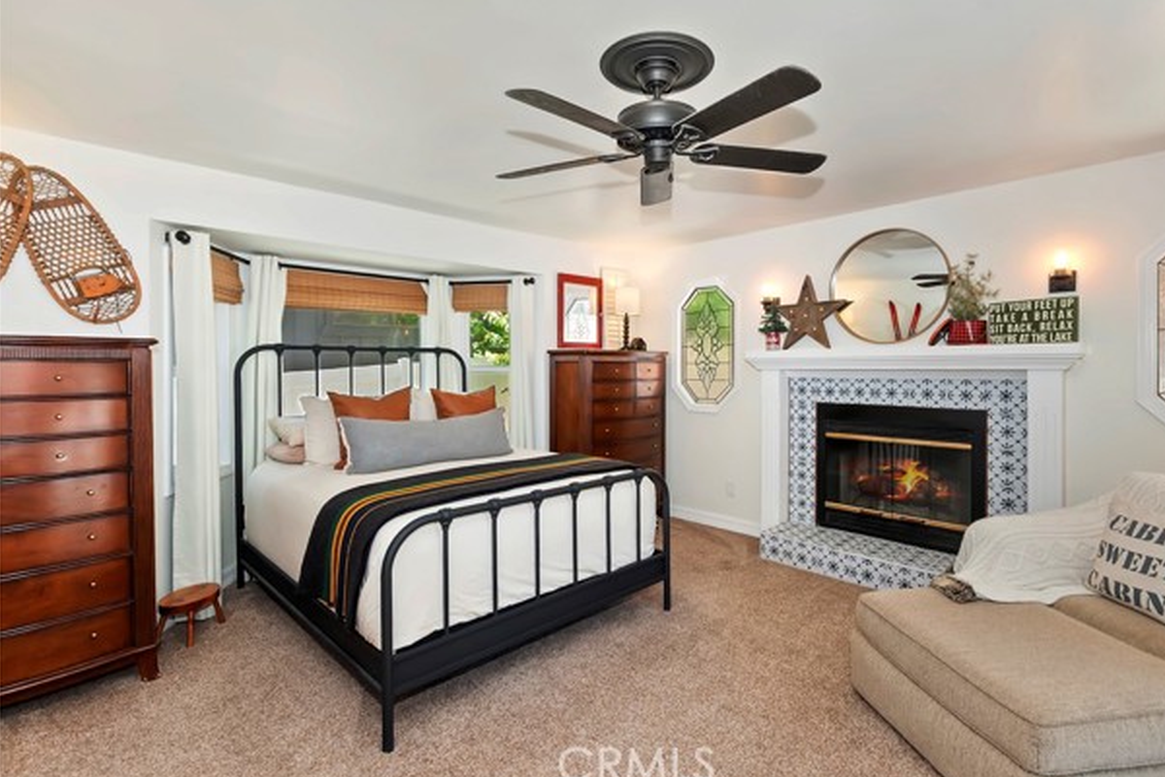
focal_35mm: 16
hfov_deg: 96.6
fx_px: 518
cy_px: 378
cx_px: 619
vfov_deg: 73.7
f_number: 8
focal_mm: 10
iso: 400
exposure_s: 1/30
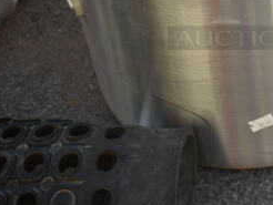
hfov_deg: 20.2
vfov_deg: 15.6
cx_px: 292
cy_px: -9
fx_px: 734
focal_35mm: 93
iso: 160
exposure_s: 1/125
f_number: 4
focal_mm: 26
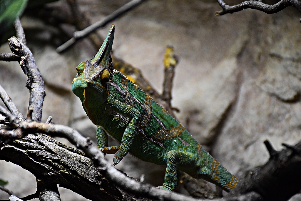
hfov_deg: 9.8
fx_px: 1756
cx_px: 150
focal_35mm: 210
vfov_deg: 6.5
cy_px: 100
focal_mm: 140
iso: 1100
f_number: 5.6
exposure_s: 1/500
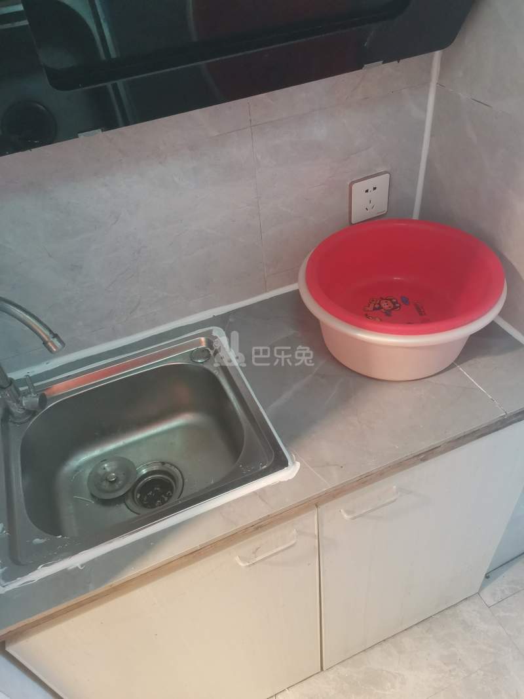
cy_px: 350
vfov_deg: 67.3
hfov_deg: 53.1
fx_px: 525
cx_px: 262
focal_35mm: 26
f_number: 1.8
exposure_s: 1/50
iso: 250
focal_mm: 4.75
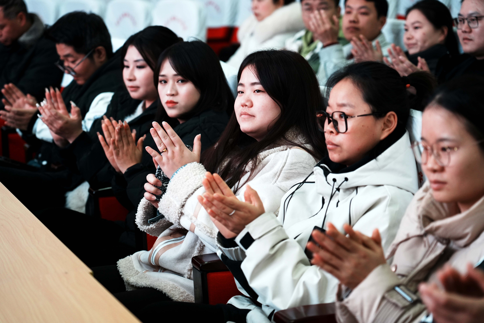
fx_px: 1412
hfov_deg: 19.5
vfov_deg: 13.0
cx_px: 242
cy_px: 162
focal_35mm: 105
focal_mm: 105
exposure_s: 1/100
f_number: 4
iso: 1600
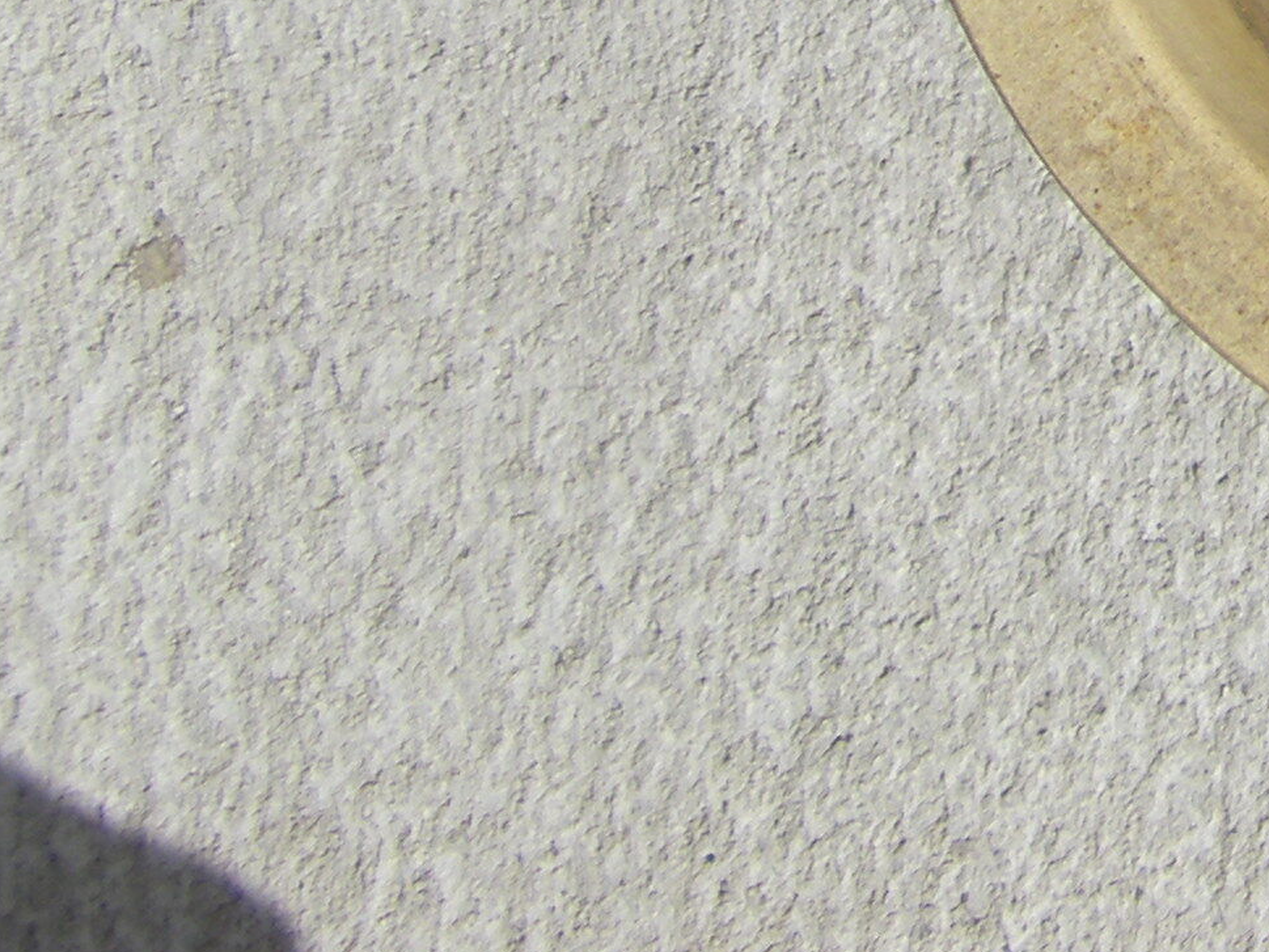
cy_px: -475
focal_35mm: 128
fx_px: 4693
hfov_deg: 14.6
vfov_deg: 11.1
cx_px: 1735
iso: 64
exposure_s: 1/320
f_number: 7
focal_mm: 6.3
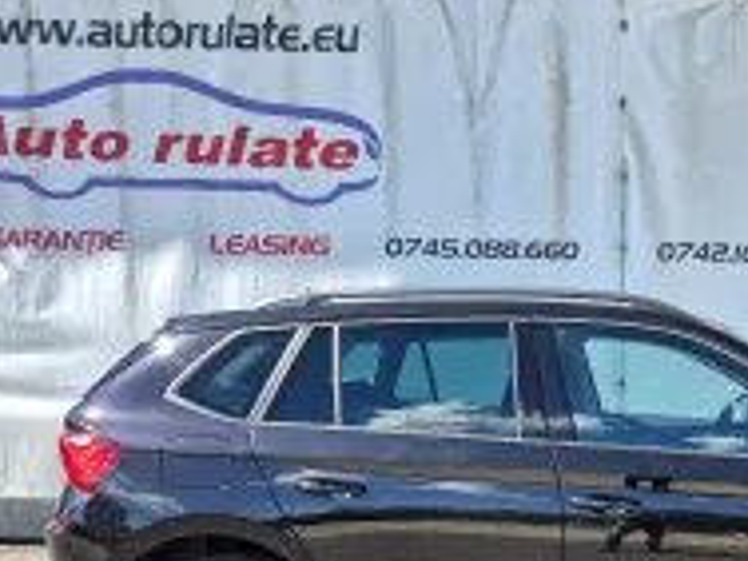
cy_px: 525
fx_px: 951
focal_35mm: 44
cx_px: 613
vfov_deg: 31.1
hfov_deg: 40.9
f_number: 1.8
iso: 25
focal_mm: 5.4
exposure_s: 1/505
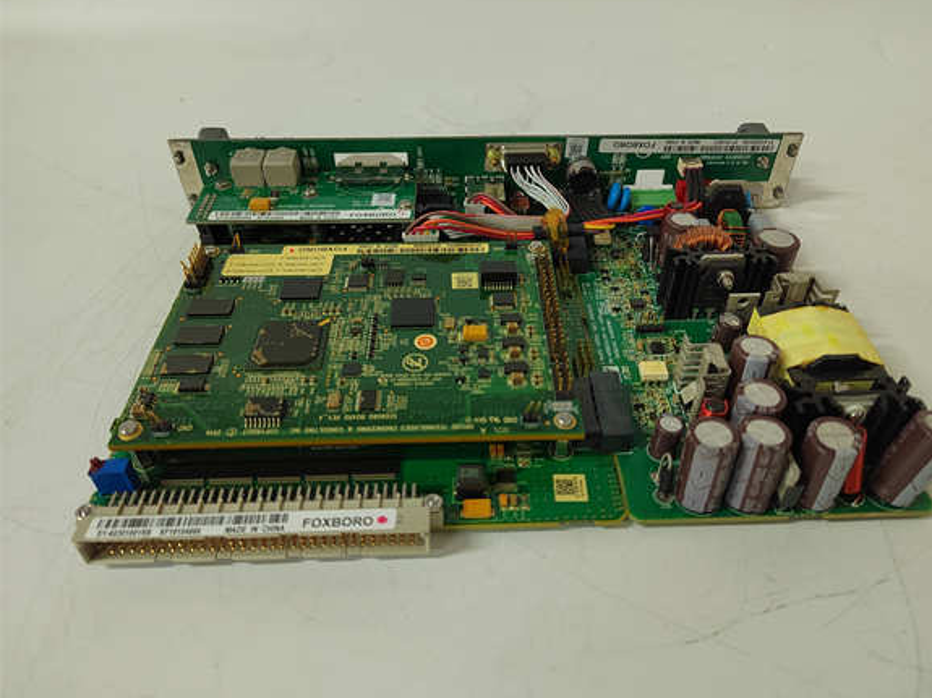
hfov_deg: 71.6
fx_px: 646
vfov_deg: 56.8
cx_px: 485
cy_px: 340
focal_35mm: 24
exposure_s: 1/100
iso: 1906
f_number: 1.9
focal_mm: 5.52
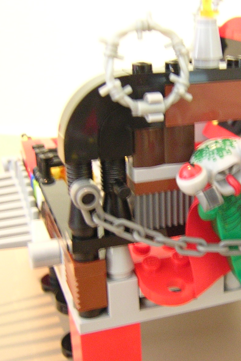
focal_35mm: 51
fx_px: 512
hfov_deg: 25.8
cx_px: 207
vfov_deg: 38.9
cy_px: 181
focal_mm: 4.7
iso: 400
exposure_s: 1/2
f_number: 2.6
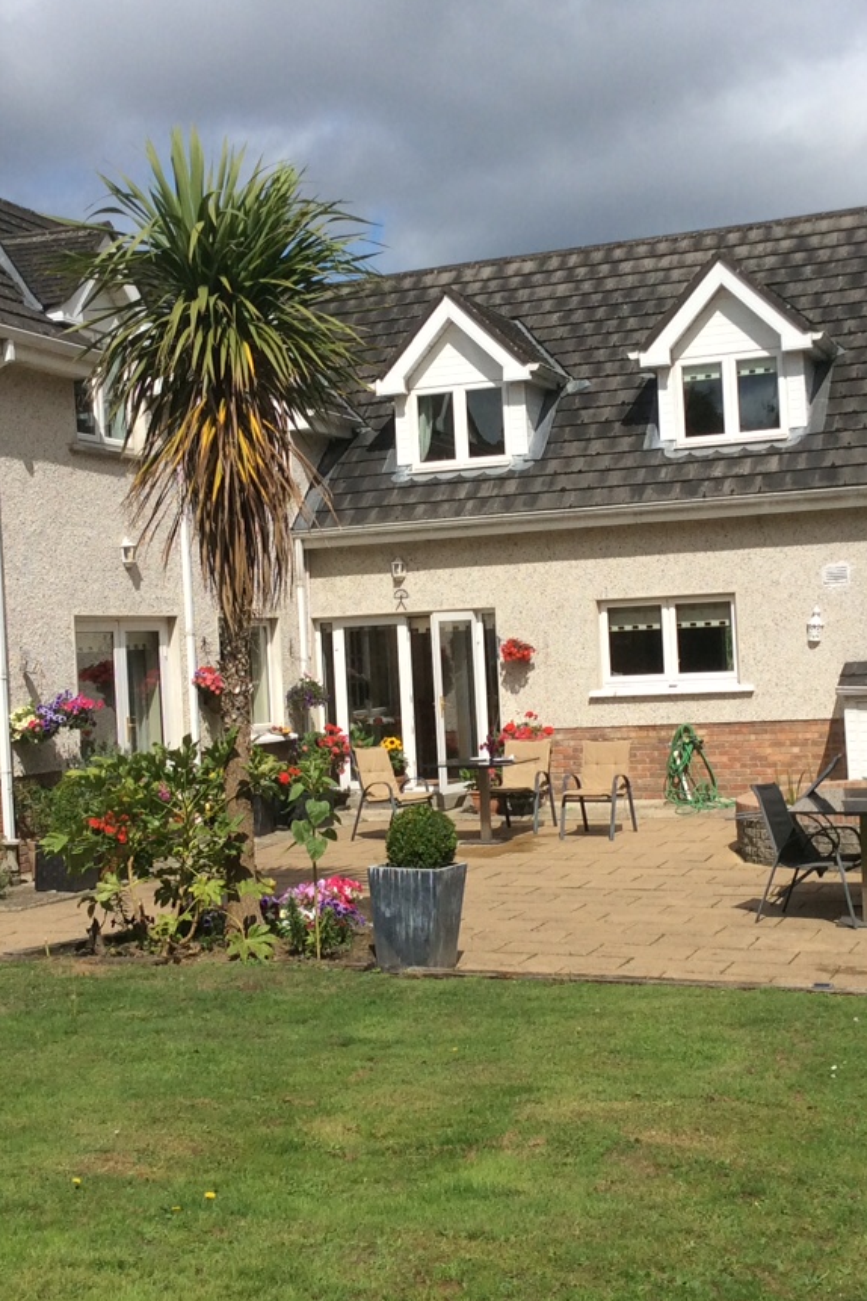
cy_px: 648
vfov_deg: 39.6
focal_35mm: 50
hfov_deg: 27.0
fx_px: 1806
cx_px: 470
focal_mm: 3.3
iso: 32
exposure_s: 1/2604
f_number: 2.4
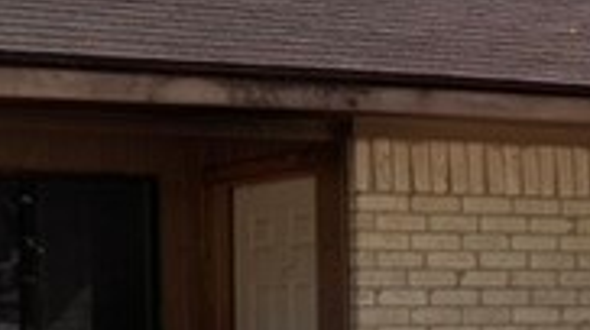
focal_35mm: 147
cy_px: 388
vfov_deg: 8.2
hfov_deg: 14.6
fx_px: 2298
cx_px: 412
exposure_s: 1/3413
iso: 80
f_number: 1.78
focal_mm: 6.76
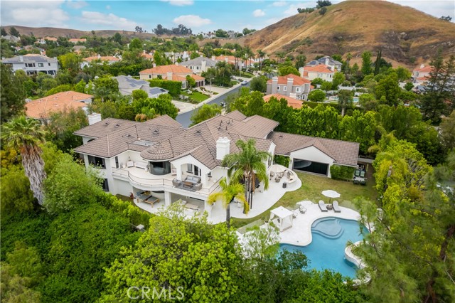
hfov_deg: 78.6
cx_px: 228
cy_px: 152
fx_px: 278
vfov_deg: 57.2
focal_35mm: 22
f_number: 2.8
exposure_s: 1/2000
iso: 110
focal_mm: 8.38
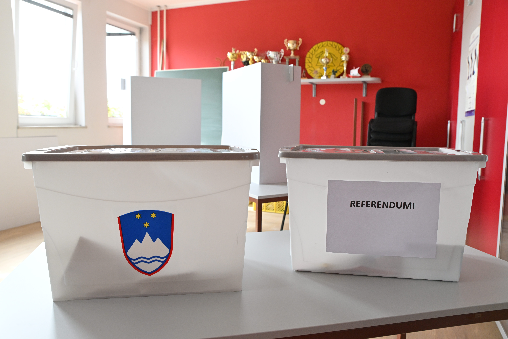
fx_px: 409
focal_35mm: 29
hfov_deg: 63.7
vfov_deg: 45.0
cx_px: 254
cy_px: 170
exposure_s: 1/250
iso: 1250
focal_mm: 29
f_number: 4.5
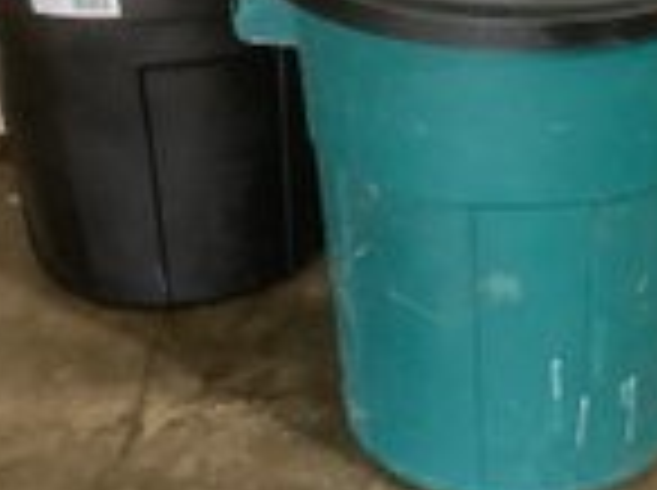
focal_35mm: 73
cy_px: 115
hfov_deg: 26.1
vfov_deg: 19.9
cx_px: 556
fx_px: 1383
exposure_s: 1/30
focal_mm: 3.3
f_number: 2.4
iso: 400
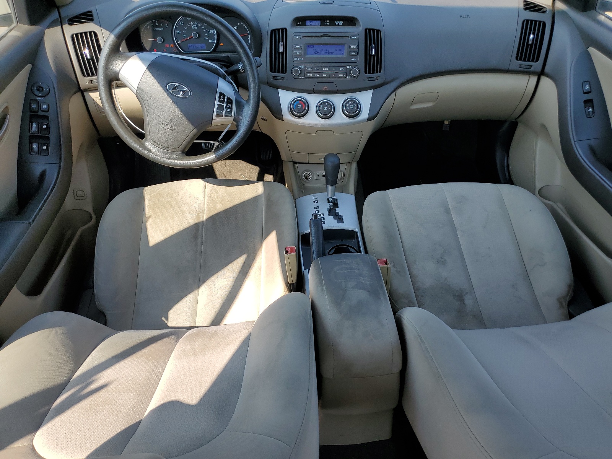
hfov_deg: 67.3
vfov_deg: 53.1
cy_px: 230
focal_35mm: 26
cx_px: 306
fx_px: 460
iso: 50
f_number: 1.5
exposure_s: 1/833
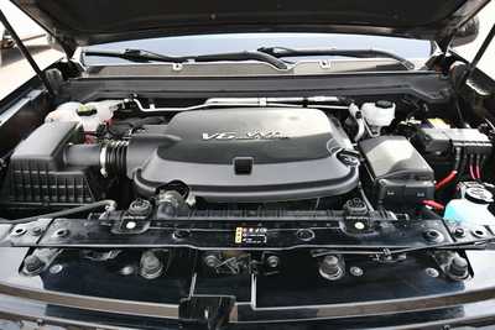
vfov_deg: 43.6
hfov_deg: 61.9
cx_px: 248
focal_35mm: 30
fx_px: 413
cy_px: 165
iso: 560
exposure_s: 1/250
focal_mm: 20
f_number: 5.6
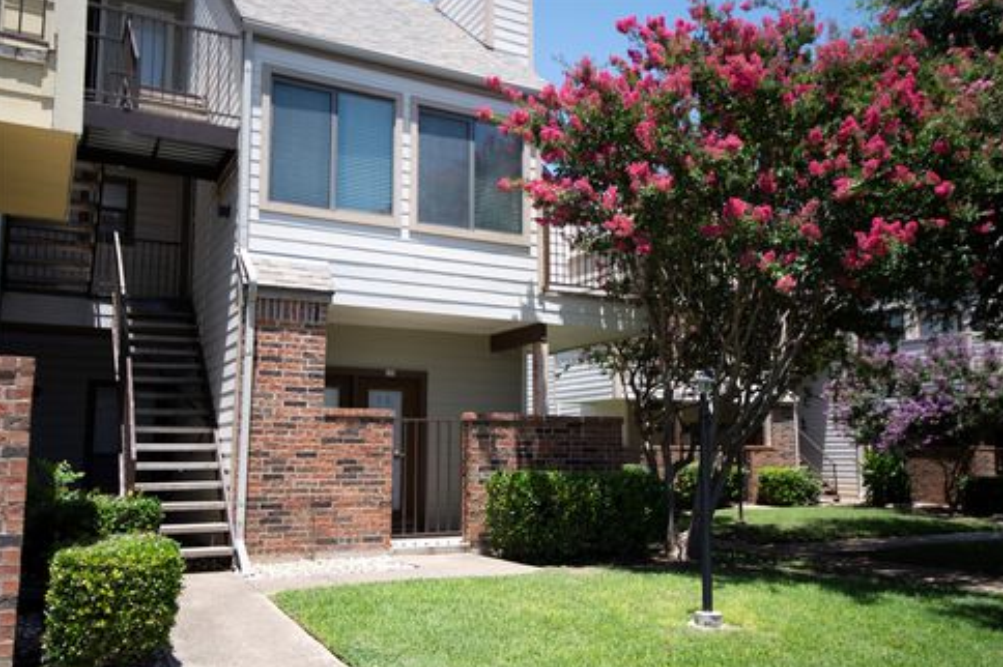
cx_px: 512
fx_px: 863
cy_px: 339
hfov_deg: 60.3
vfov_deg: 42.3
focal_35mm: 31
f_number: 4.5
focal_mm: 20
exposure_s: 1/400
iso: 100
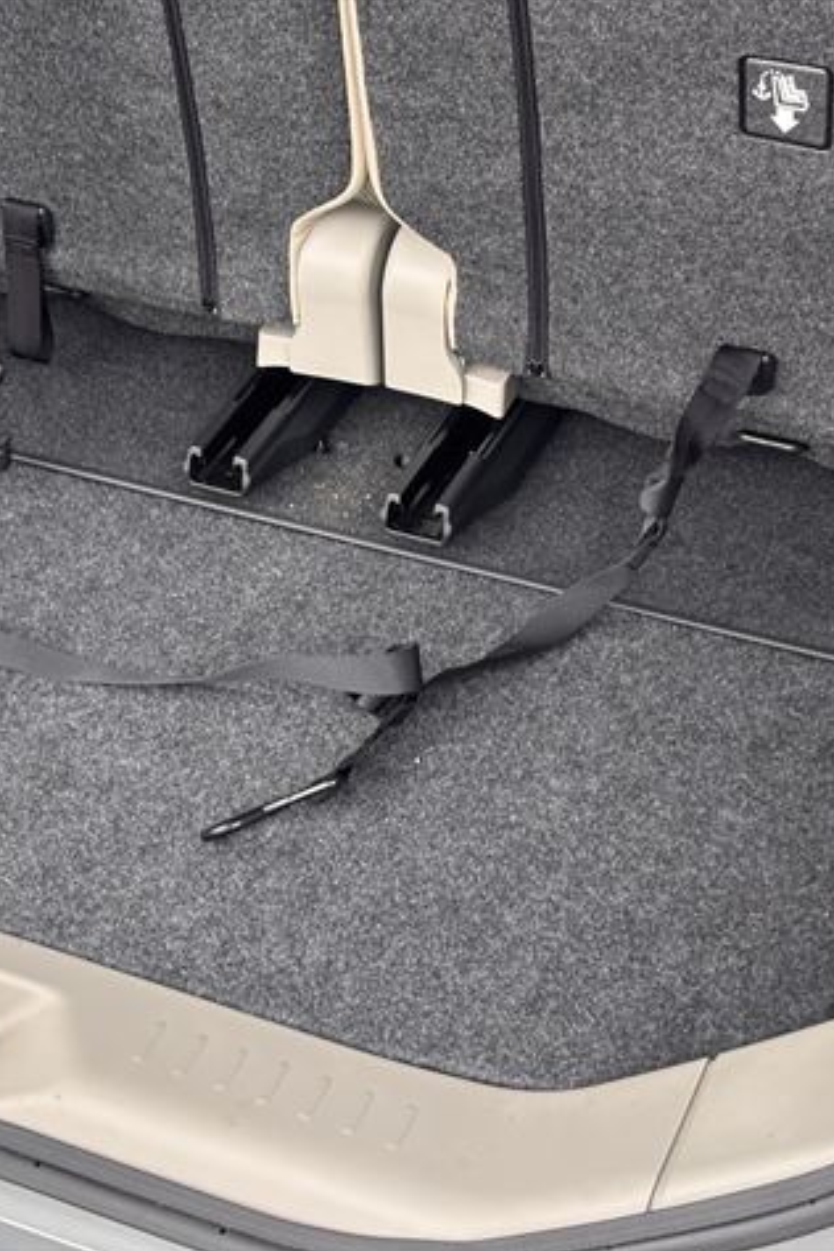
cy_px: 631
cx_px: 187
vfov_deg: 27.7
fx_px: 2537
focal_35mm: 73
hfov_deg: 18.5
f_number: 1.6
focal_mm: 5.96
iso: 80
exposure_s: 1/60
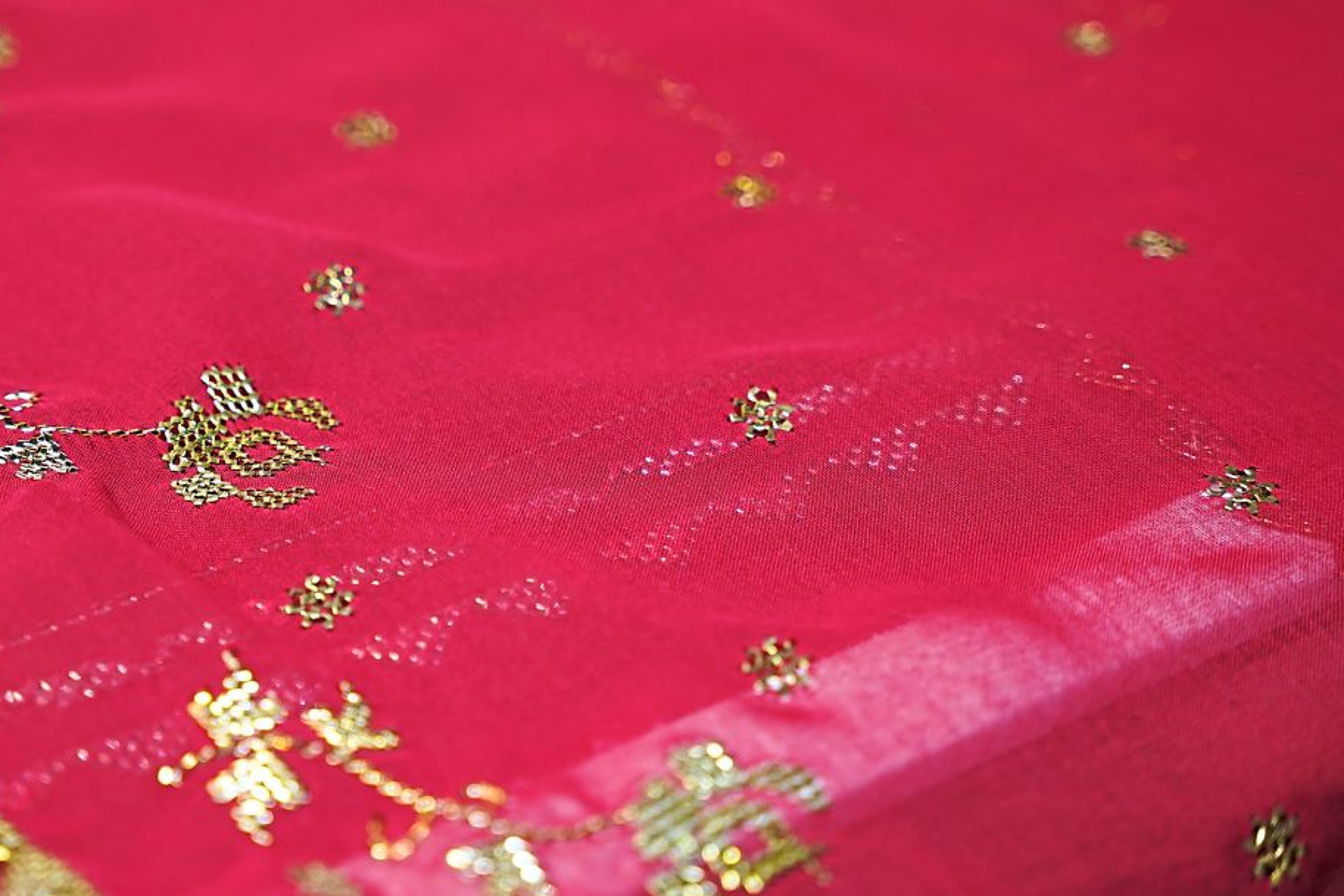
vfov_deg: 14.4
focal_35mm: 95
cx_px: 452
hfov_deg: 21.4
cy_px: 297
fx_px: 3547
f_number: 3.5
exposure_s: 1/160
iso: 1000
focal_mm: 70
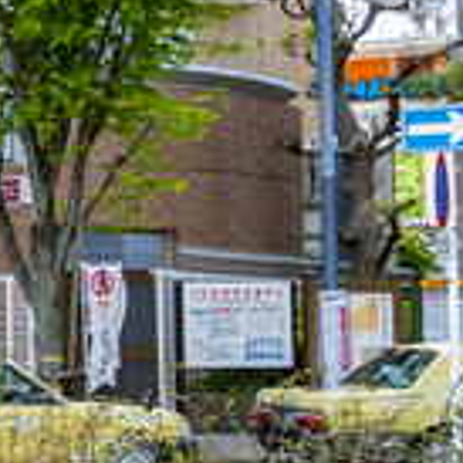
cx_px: -1088
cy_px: 51
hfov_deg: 9.0
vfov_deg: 12.3
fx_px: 2134
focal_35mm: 141
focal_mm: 24
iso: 100
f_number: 8
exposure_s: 1/100
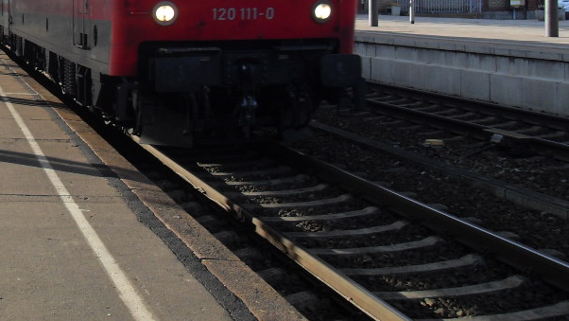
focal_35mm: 63
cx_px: 104
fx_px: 951
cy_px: -9
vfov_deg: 18.6
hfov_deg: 32.3
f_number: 7
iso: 80
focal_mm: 6.3
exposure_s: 1/90
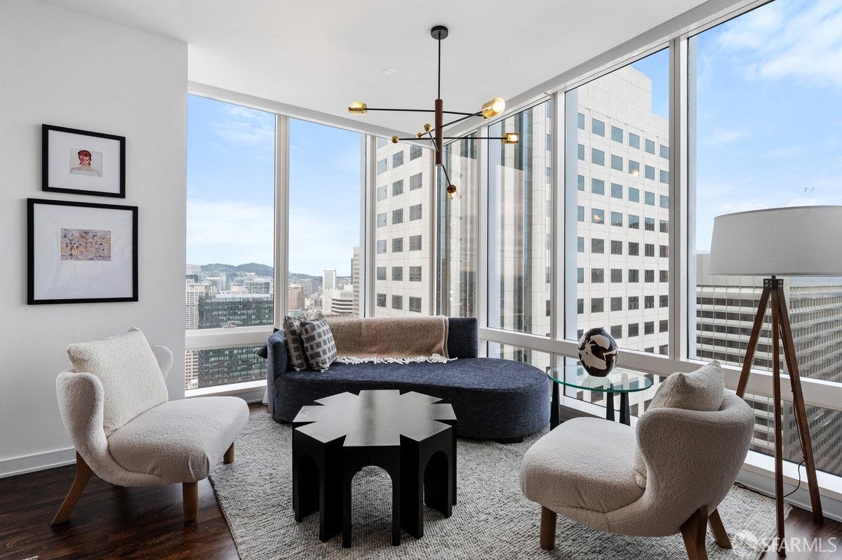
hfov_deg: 93.3
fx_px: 397
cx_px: 421
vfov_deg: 70.3
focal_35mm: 17
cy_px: 280
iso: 400
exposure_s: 1/25
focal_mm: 17
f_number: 11
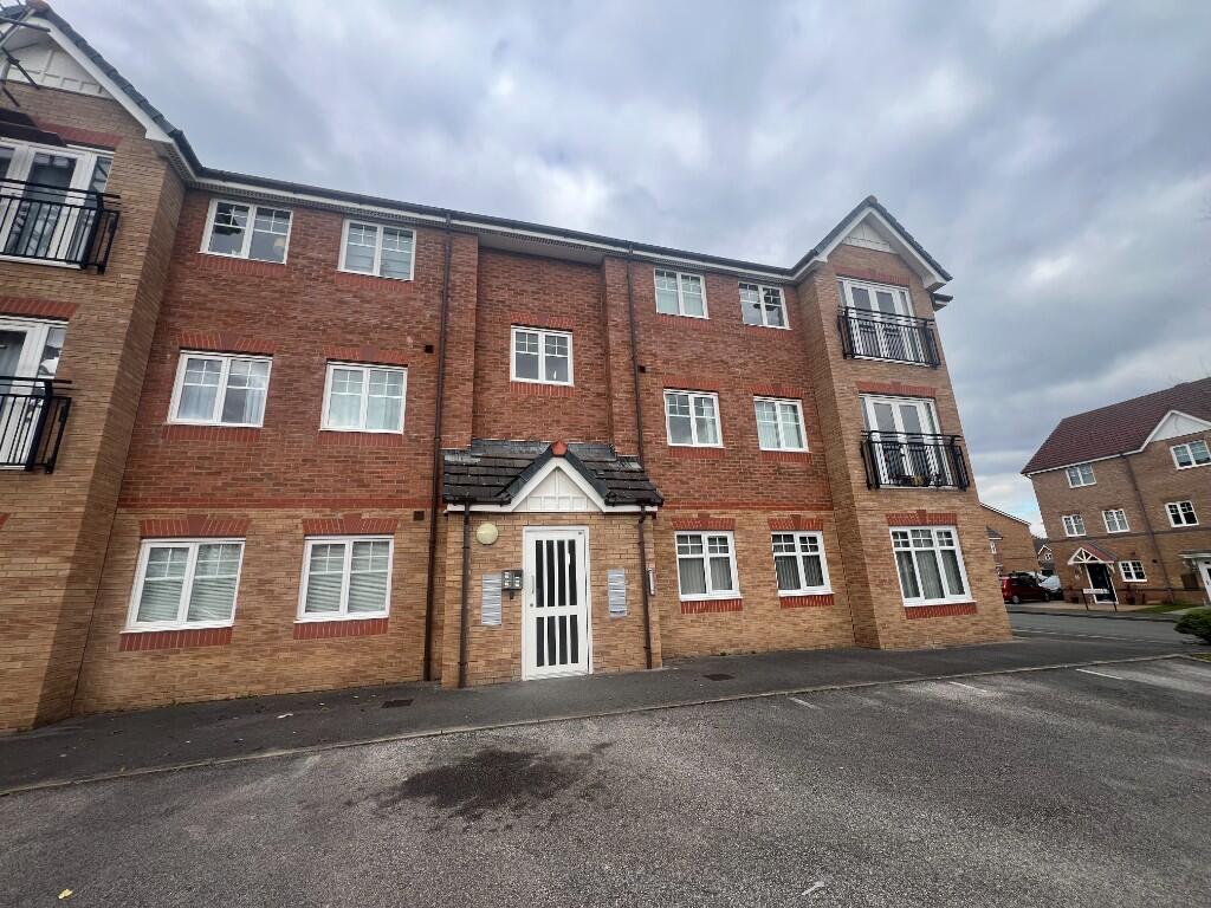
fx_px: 455
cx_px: 606
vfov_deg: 89.9
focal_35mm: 13
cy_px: 454
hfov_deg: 106.2
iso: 32
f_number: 1.8
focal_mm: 1.57
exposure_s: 1/598
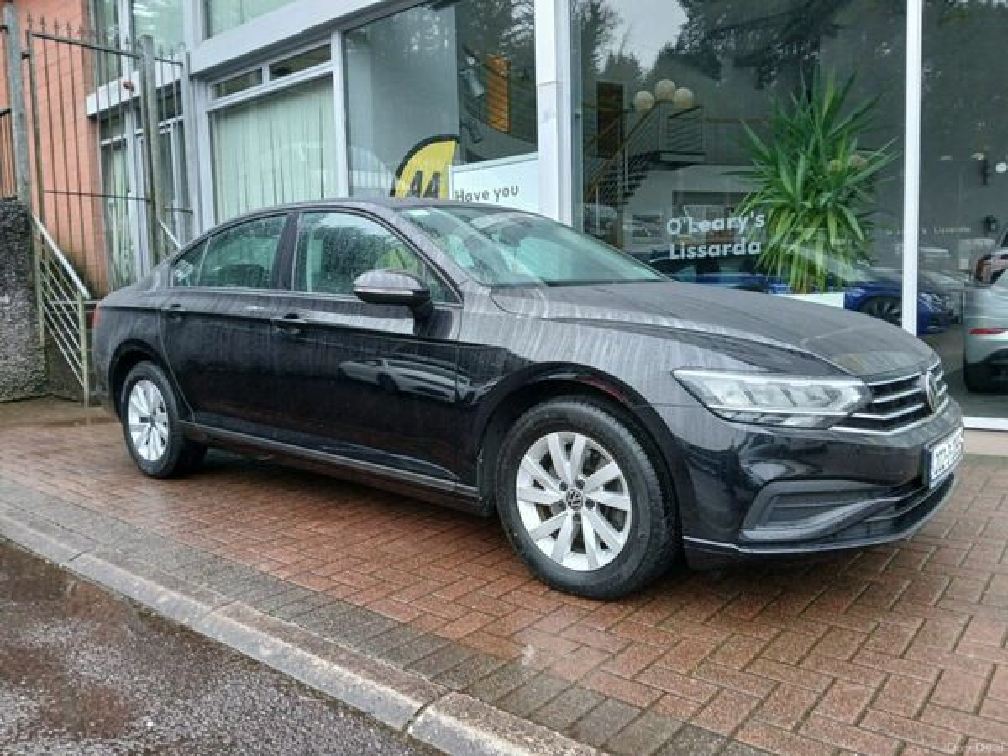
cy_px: 378
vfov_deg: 53.1
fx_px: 757
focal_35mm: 26
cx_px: 504
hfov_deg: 67.3
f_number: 1.8
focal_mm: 3.98
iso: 100
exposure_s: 1/50
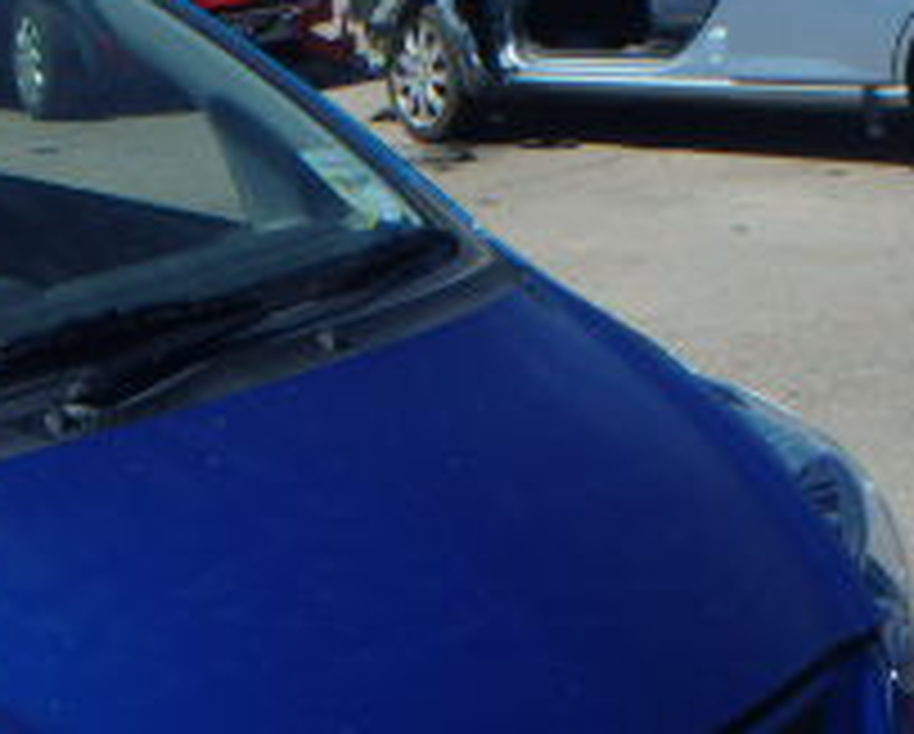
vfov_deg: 17.4
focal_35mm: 86
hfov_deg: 20.6
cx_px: -207
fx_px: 2330
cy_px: 770
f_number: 11
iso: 160
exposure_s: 1/250
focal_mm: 5
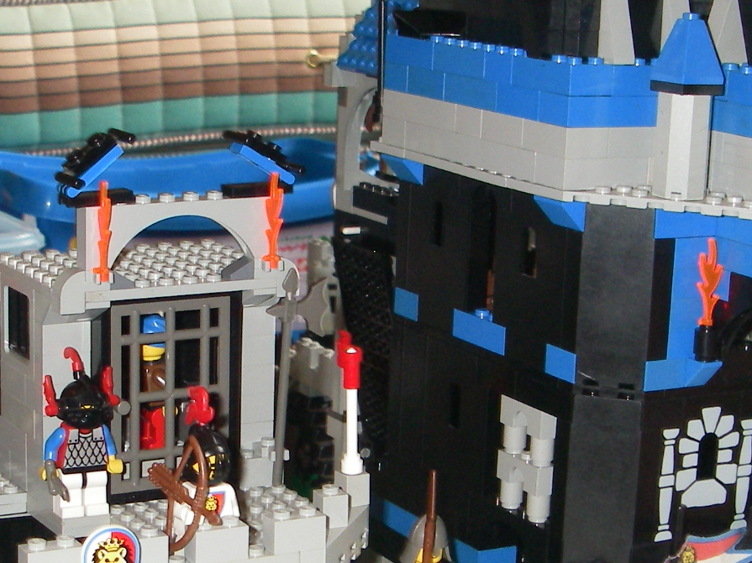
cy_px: 347
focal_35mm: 87
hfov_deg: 22.5
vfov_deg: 16.9
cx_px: 280
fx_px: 1890
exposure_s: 1/40
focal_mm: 6.3
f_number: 3.3
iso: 200
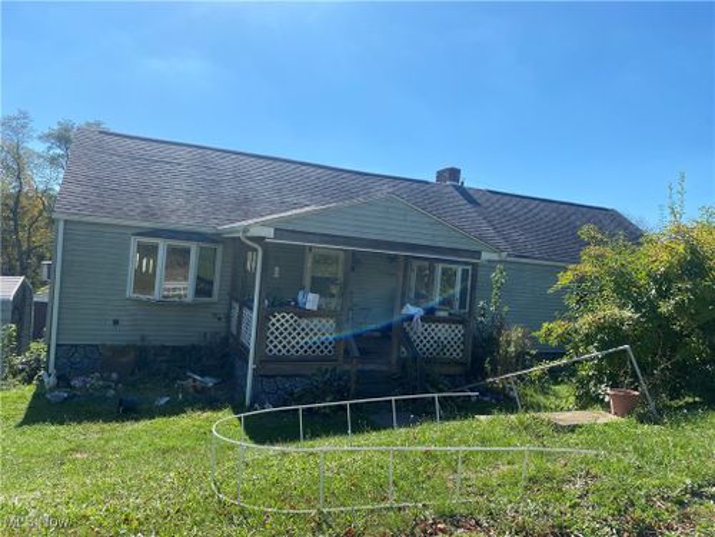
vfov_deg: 53.1
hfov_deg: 67.3
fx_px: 537
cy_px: 268
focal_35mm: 26
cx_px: 358
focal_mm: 4.25
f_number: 1.8
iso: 32
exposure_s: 1/2688
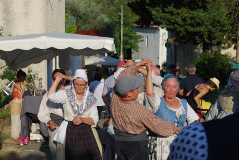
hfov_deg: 25.9
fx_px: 519
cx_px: 120
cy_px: 80
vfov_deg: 17.6
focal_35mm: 78
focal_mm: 52
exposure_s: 1/250
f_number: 8
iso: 100
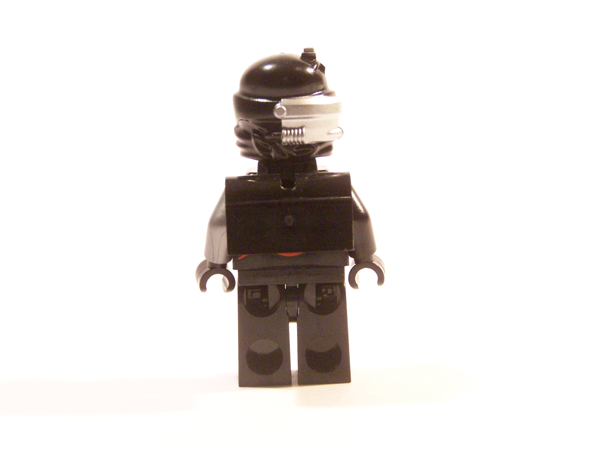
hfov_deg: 28.2
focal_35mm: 69
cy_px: 226
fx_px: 1200
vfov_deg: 21.3
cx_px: 301
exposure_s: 1/30
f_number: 3.6
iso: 400
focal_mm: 11.5
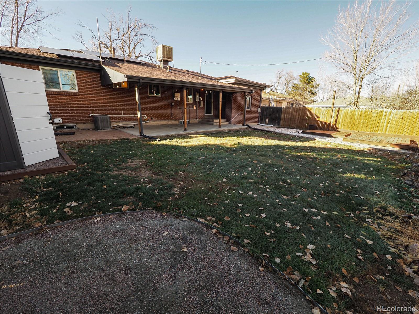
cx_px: 210
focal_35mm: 14
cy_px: 157
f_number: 5.6
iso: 320
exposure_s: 1/160
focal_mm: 7
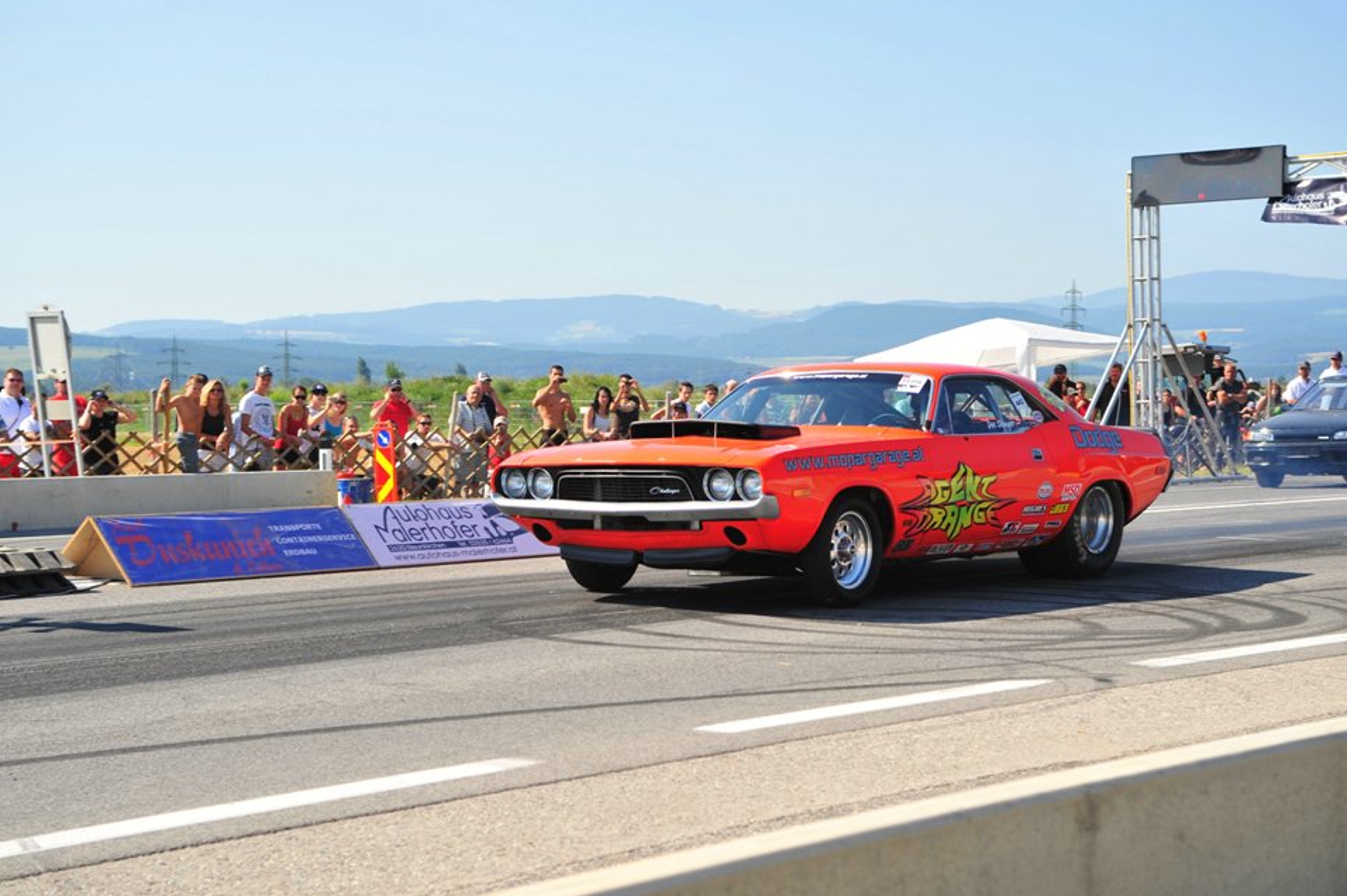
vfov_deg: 18.2
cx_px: 717
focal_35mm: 75
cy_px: 471
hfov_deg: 27.0
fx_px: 2804
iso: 200
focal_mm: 70
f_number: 5.6
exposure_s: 1/800
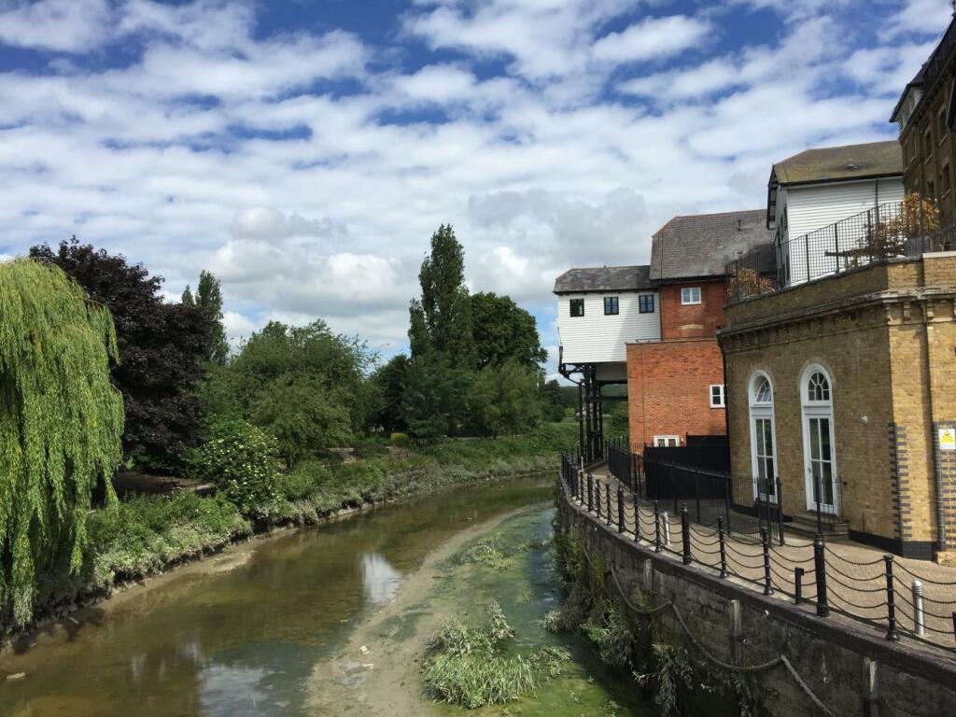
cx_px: 478
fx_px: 801
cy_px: 358
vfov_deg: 48.2
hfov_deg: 61.7
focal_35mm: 29
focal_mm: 4.15
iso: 32
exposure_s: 1/2198
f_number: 2.2
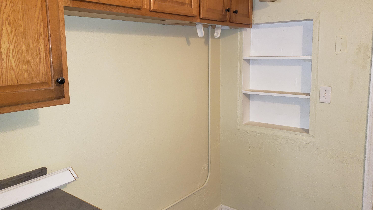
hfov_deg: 66.1
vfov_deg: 40.2
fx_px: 287
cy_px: 100
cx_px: 183
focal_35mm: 29
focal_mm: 4.3
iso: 100
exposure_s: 1/24
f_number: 1.5
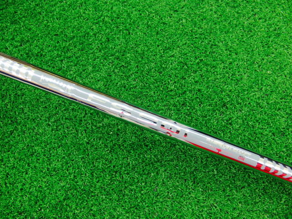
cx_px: 146
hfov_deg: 50.1
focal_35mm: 37
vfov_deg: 38.7
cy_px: 110
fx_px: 312
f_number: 3.6
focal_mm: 6.42
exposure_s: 1/30
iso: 400
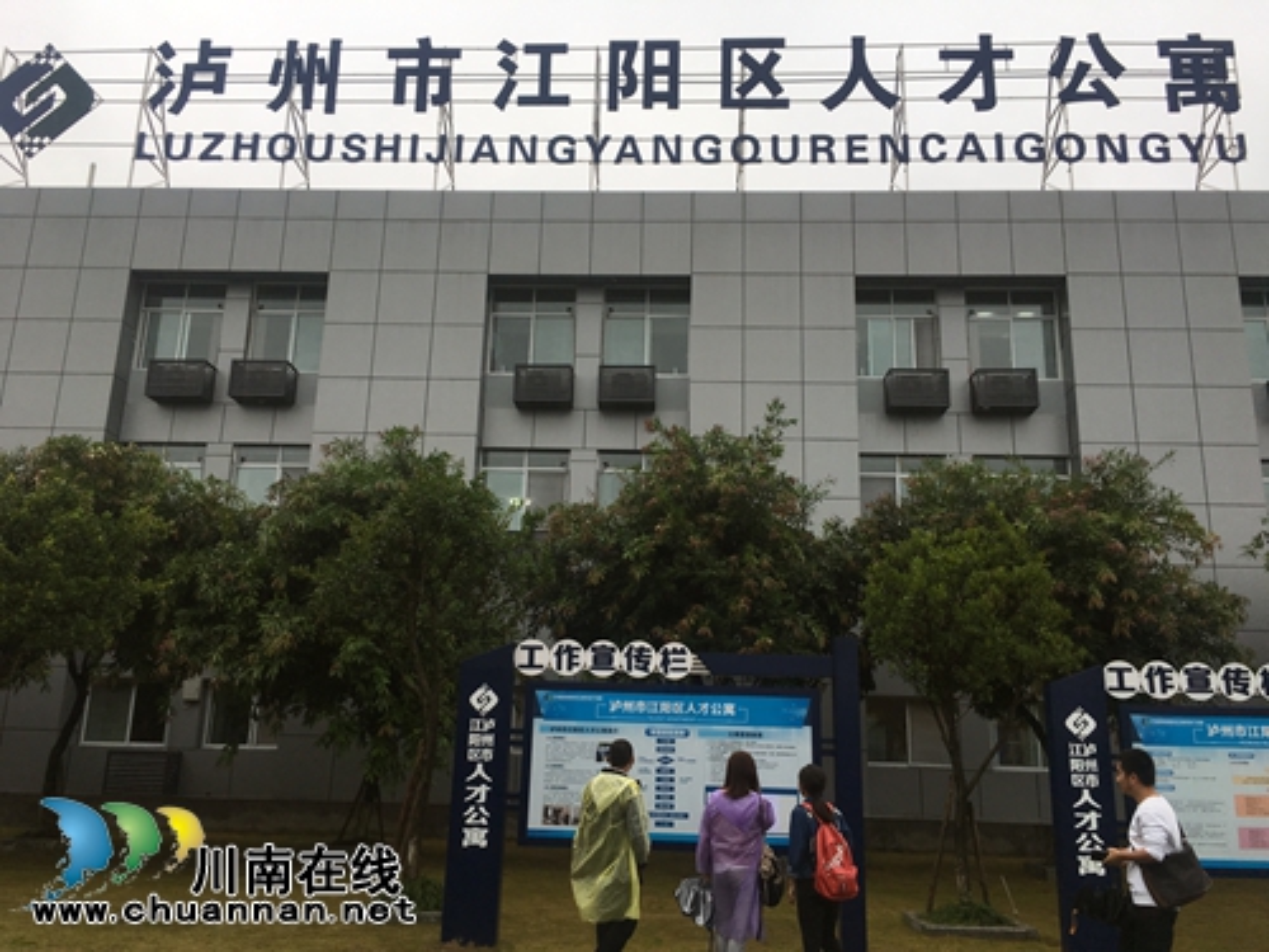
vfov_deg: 48.2
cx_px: 634
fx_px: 1063
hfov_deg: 61.7
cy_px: 476
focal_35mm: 29
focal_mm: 4.15
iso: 25
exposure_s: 1/340
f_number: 2.2
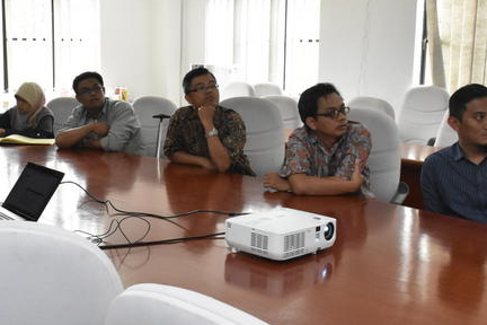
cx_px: 206
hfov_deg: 39.5
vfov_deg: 27.0
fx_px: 676
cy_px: 159
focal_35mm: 50
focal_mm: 18
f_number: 8
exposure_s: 1/160
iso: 2500
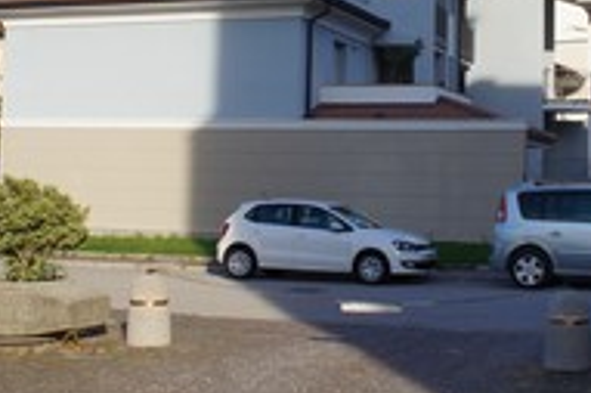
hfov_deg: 30.7
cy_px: 57
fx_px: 1066
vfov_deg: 20.6
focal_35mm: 65
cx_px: 408
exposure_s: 1/80
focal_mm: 18
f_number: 11
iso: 100
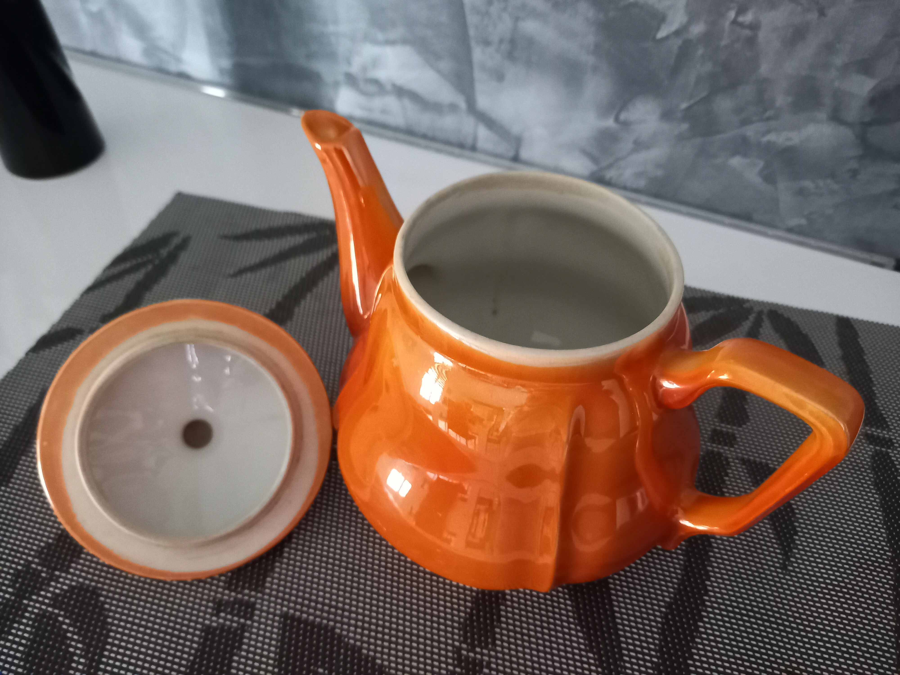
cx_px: 450
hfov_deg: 69.4
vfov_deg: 54.9
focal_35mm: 25
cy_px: 338
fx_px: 650
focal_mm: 4.6
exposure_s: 1/16.7
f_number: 2
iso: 1600
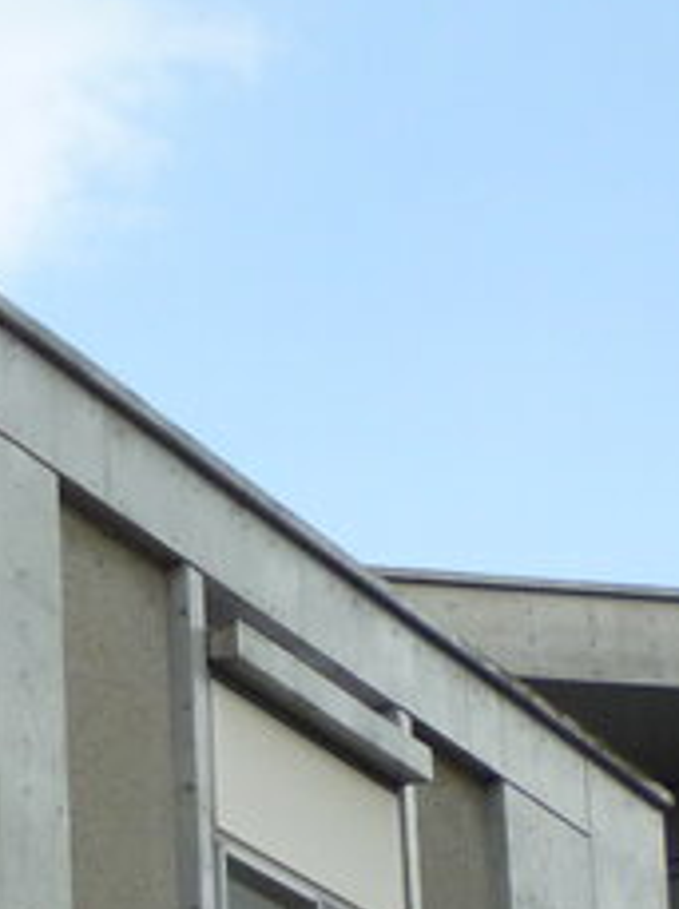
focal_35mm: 147
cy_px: 1068
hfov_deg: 9.1
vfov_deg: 13.1
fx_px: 3855
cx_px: -945
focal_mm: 5
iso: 100
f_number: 3.1
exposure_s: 1/400
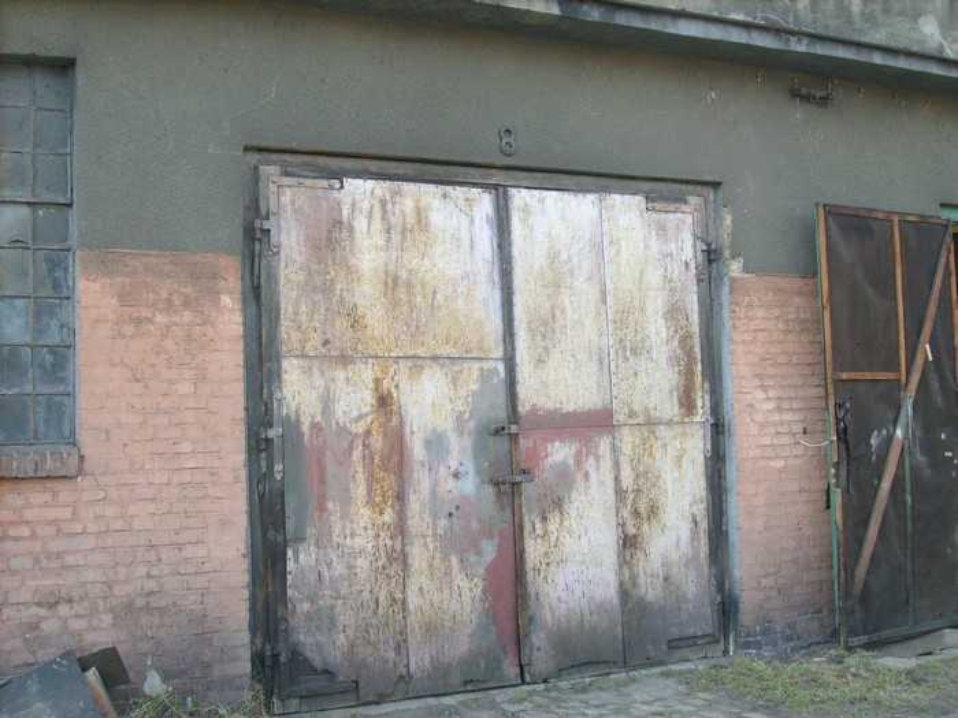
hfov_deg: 43.9
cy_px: 359
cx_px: 479
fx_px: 1190
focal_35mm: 43
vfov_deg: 33.6
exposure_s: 1/180
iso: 80
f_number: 3
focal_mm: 7.2
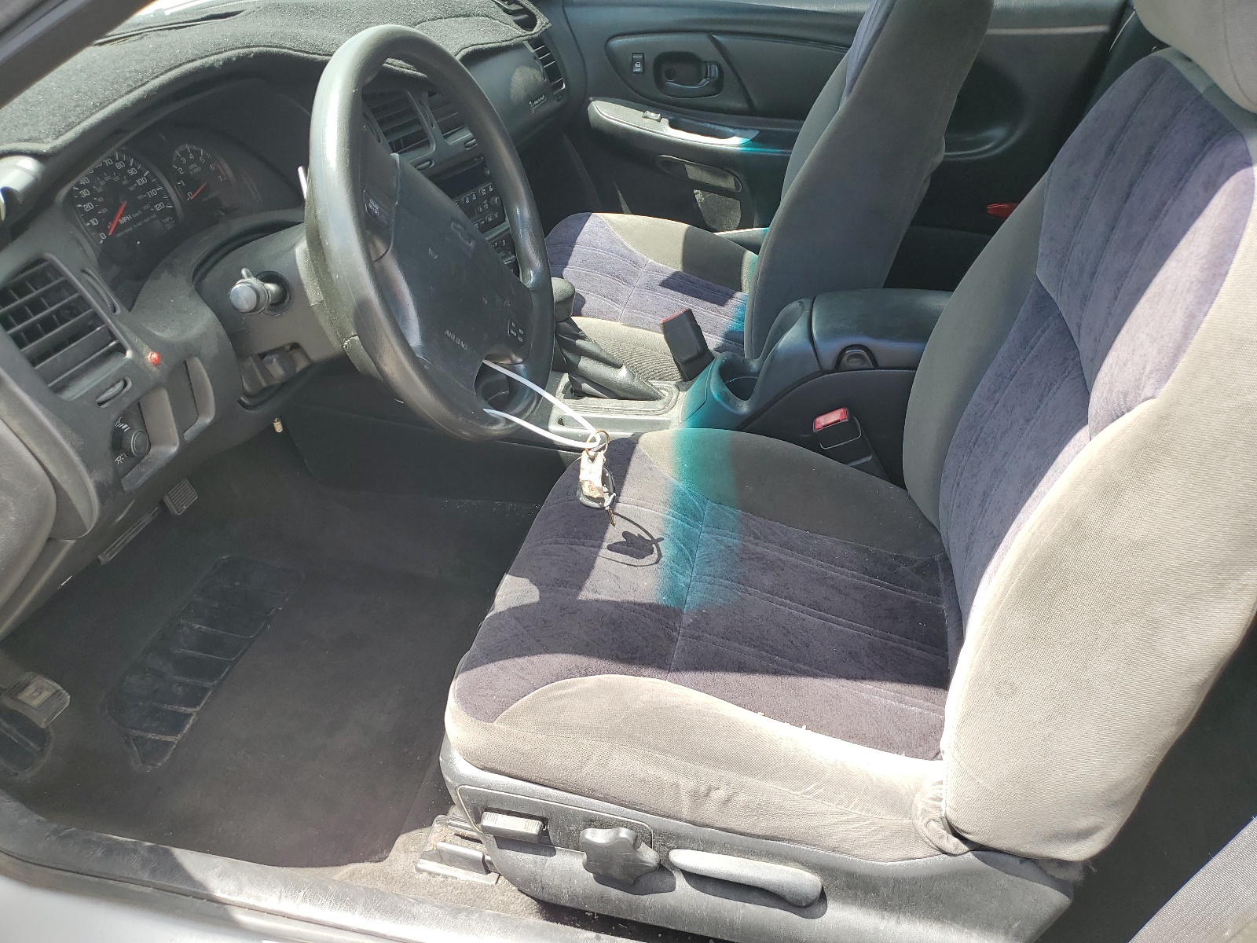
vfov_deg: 53.1
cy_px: 472
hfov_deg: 67.3
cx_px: 628
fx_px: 944
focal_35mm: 26
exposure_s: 1/476
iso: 50
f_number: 1.5
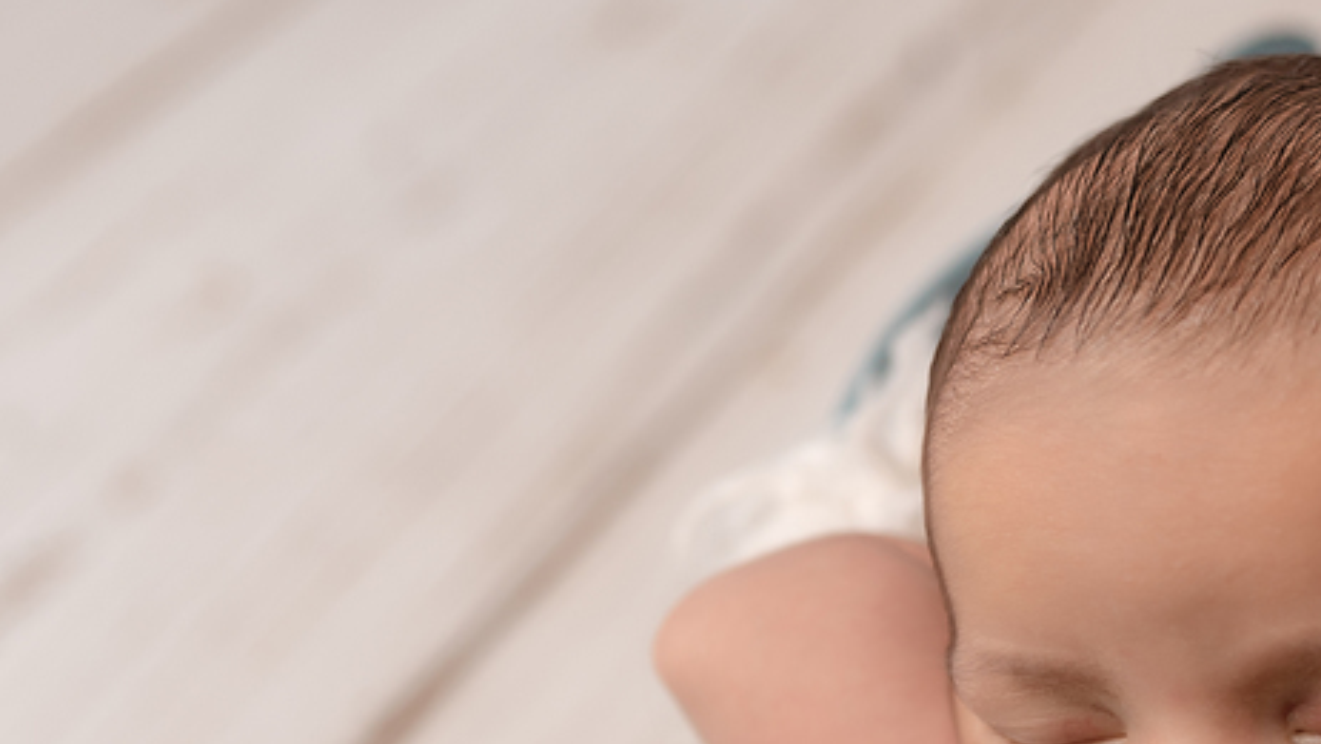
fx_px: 3329
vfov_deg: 12.4
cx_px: 1387
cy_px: 905
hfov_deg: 21.5
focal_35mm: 95
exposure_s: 1/100
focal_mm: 35
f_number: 2.8
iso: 125
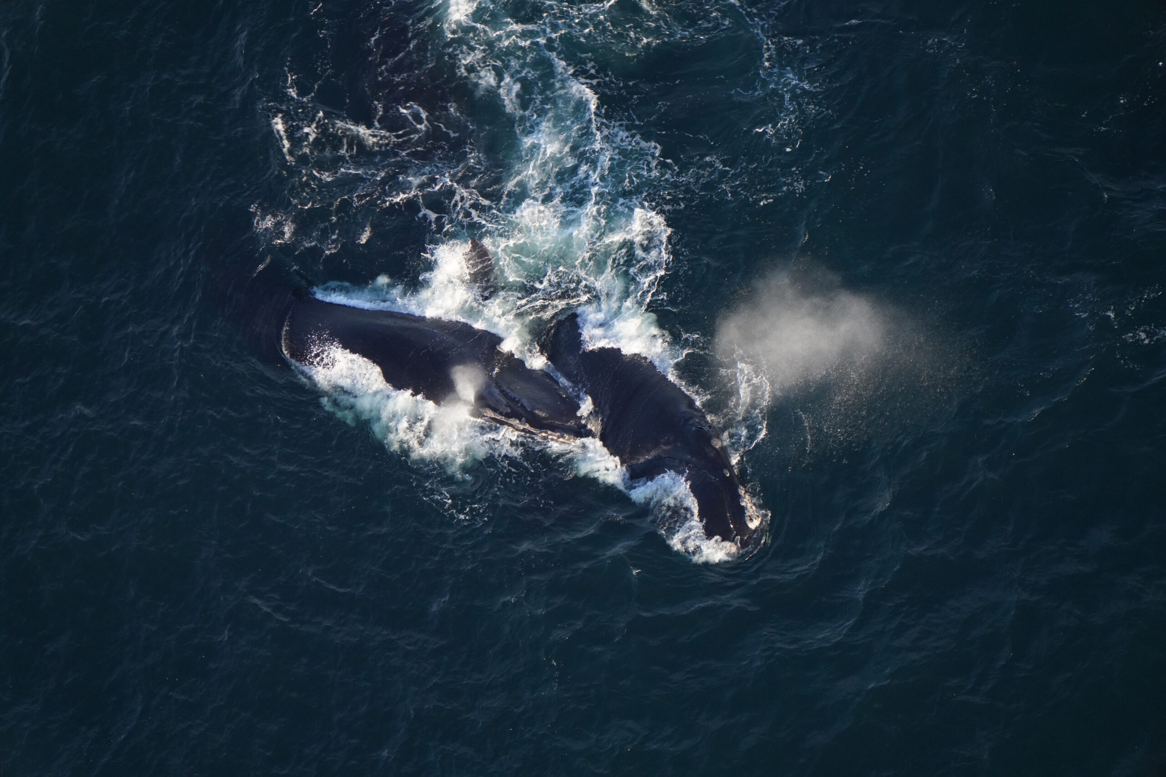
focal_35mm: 560
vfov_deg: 2.5
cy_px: 388
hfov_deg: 3.7
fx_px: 18137
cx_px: 583
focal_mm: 560
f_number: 8
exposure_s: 1/1600
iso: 2000
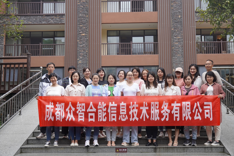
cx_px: 117
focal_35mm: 42
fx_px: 273
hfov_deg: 46.4
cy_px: 78
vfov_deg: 31.9
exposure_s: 1/160
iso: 200
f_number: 4
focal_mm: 28
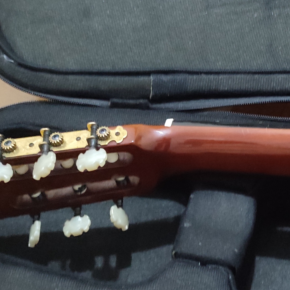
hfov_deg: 24.9
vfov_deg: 26.1
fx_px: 626
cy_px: 118
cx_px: 287
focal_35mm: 66
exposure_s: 1/14
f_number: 1.89
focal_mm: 5.89
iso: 2893
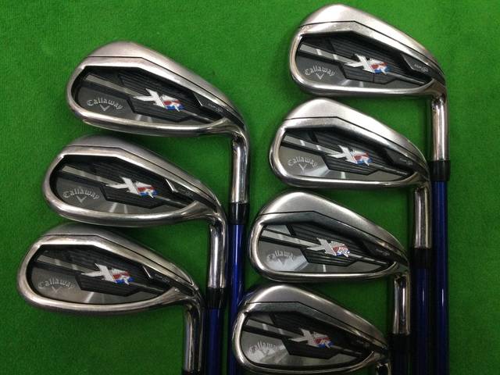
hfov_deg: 58.4
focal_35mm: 31
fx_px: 448
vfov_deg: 45.4
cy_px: 188
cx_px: 250
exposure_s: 1/30
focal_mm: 3.3
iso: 125
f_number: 2.4
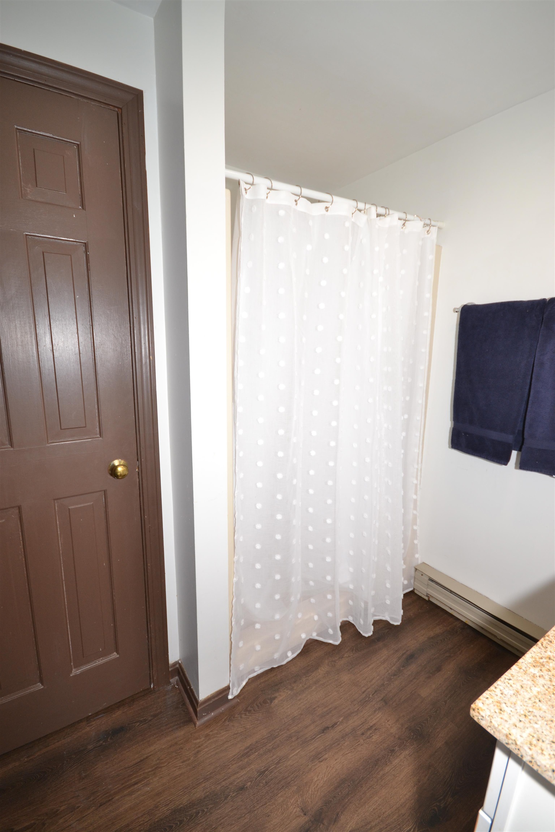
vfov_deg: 100.4
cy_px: 416
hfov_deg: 77.3
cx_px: 278
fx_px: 347
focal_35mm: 15
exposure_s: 1/60
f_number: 5.6
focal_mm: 10
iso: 400
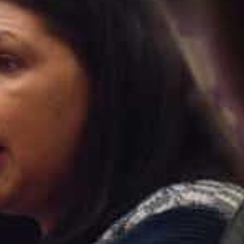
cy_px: 186
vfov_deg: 5.3
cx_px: -18
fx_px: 2632
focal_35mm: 330
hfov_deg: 5.3
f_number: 2.8
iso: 3200
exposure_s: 1/200
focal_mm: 80
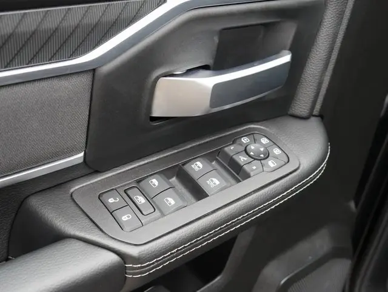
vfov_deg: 36.0
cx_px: 194
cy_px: 146
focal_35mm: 40
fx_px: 449
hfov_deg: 46.8
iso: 1000
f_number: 5
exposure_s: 1/60
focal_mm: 20
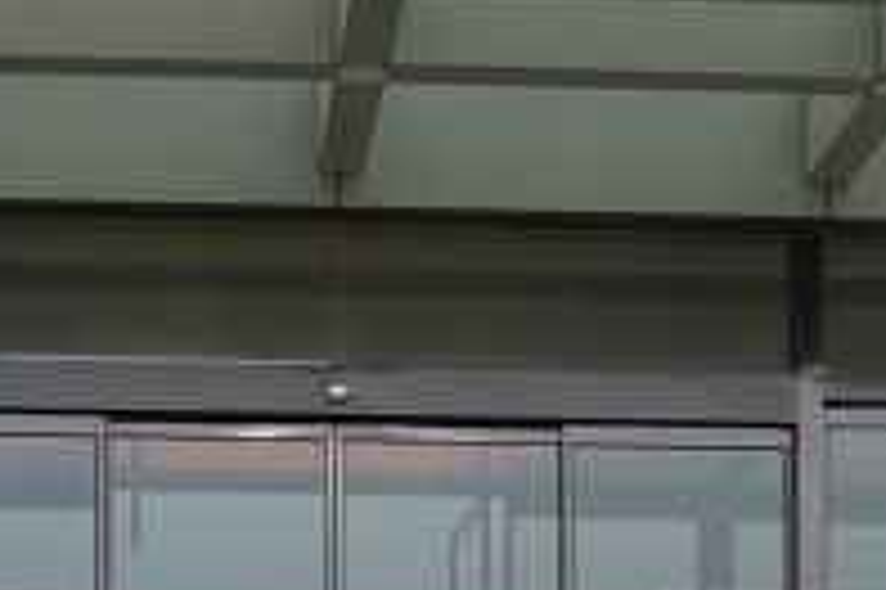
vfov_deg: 10.5
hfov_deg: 16.5
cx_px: 328
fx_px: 3049
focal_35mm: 124
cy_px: 1009
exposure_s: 1/100
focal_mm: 24
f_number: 5
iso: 400
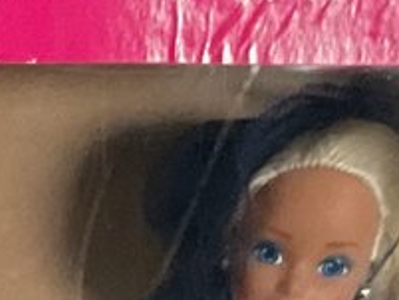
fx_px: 2514
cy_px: 971
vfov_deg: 6.2
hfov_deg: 7.9
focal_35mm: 218
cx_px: -779
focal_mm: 3
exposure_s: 1/60
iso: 160
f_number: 1.8
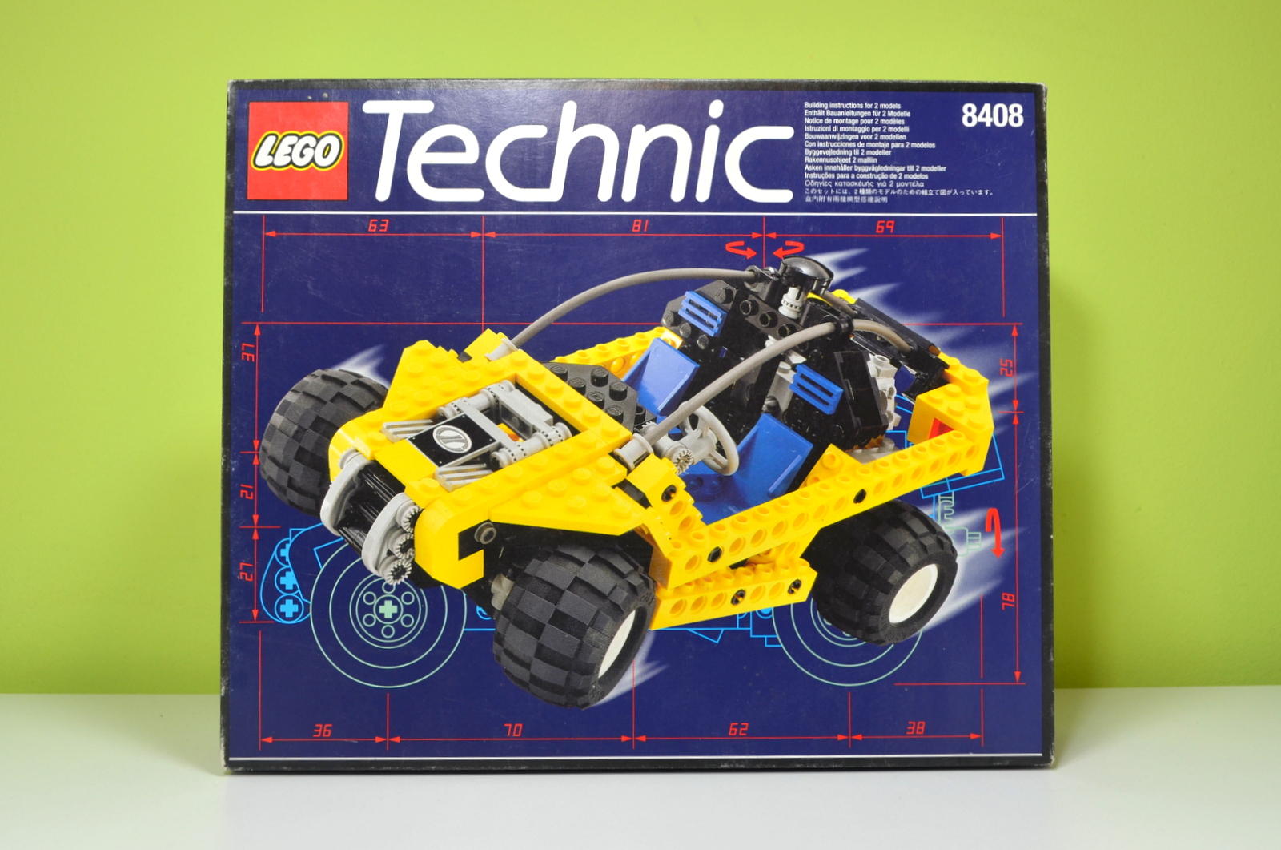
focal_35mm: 33
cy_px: 425
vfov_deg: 39.8
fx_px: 1172
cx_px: 640
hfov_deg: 57.3
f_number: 5.6
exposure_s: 1/15
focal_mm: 22
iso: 125
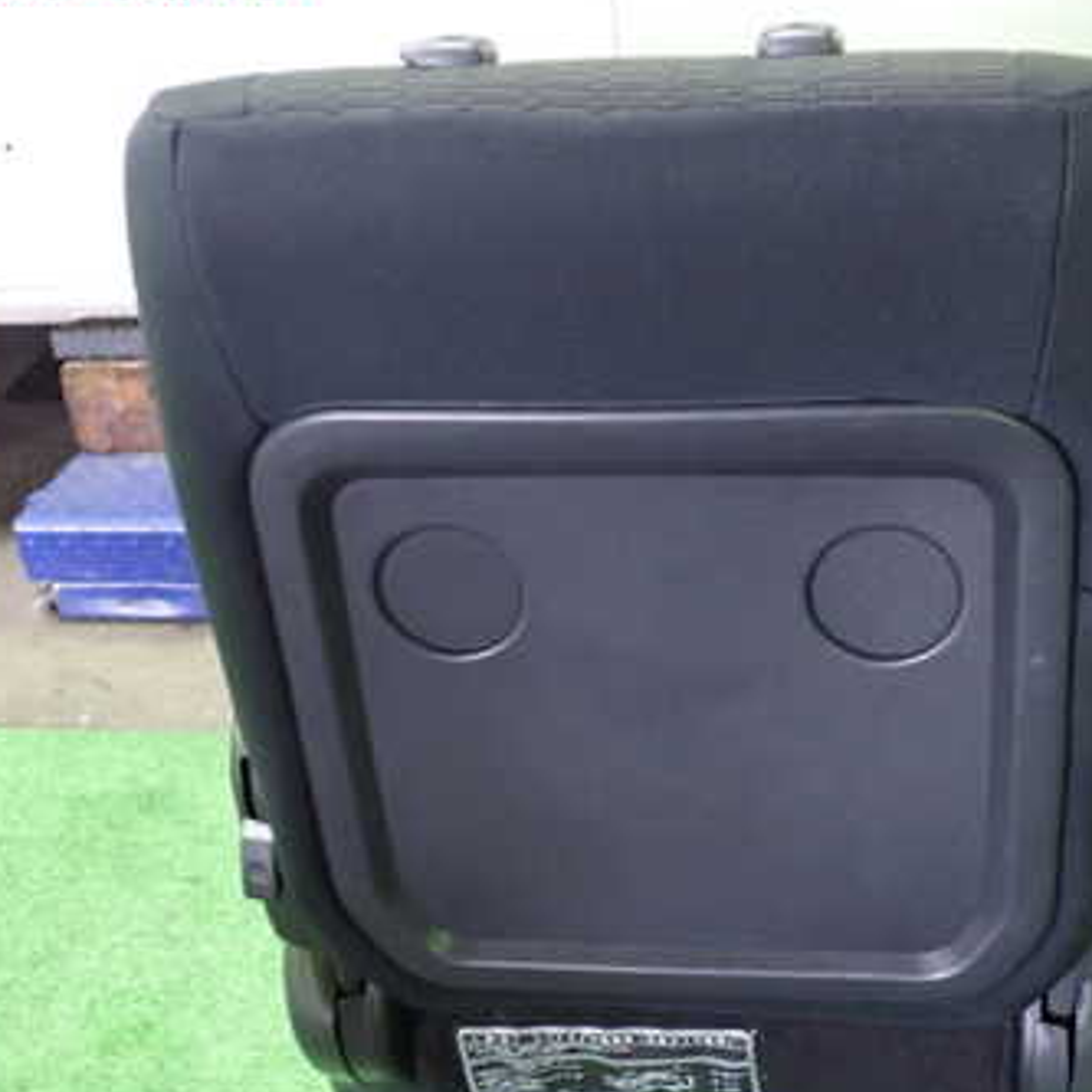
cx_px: 676
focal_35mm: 51
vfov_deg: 33.3
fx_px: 1820
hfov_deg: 33.2
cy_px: 666
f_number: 2.4
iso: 800
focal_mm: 5.79
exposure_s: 1/25
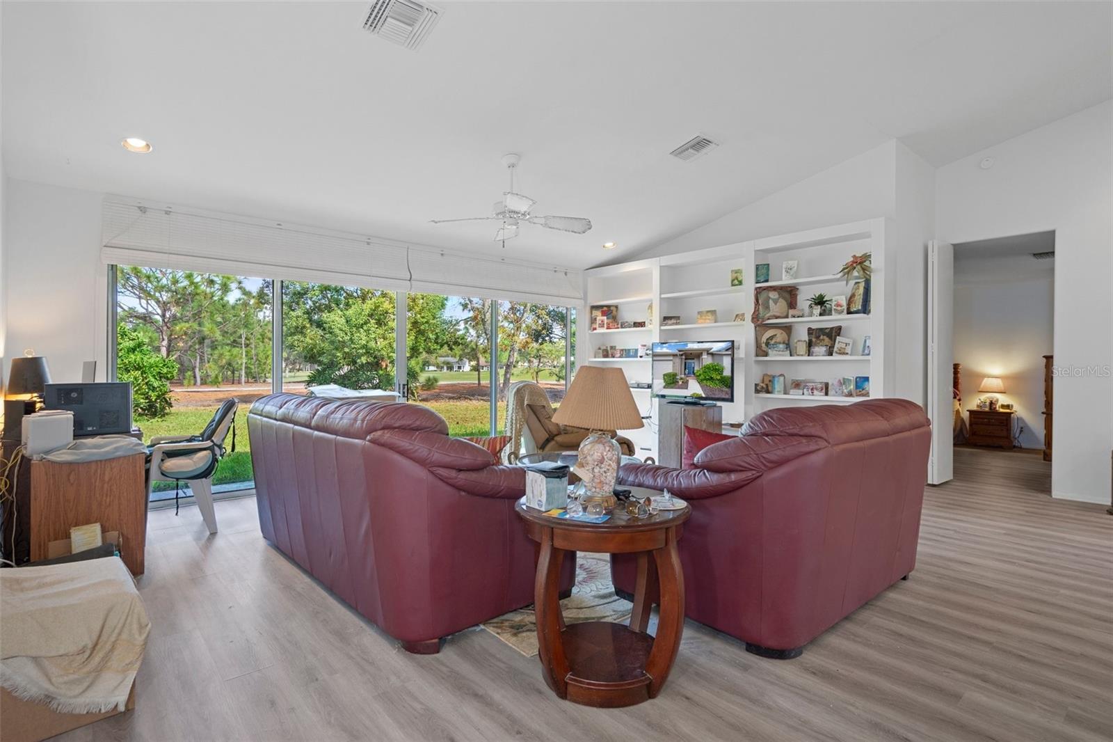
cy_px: 371
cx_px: 556
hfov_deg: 93.3
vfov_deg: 70.4
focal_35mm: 17
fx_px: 525
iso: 400
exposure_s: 1
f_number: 8
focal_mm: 17
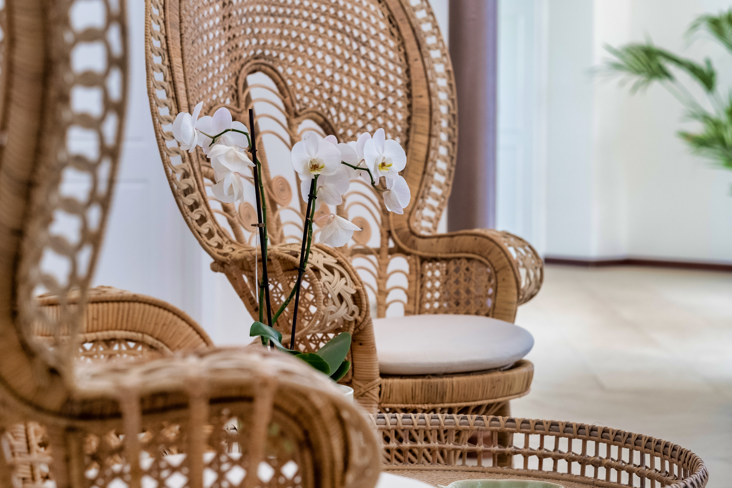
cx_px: 366
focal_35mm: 84
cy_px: 244
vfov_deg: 16.3
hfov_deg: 24.2
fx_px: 1708
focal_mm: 56
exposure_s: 1/125
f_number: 3.6
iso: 1600
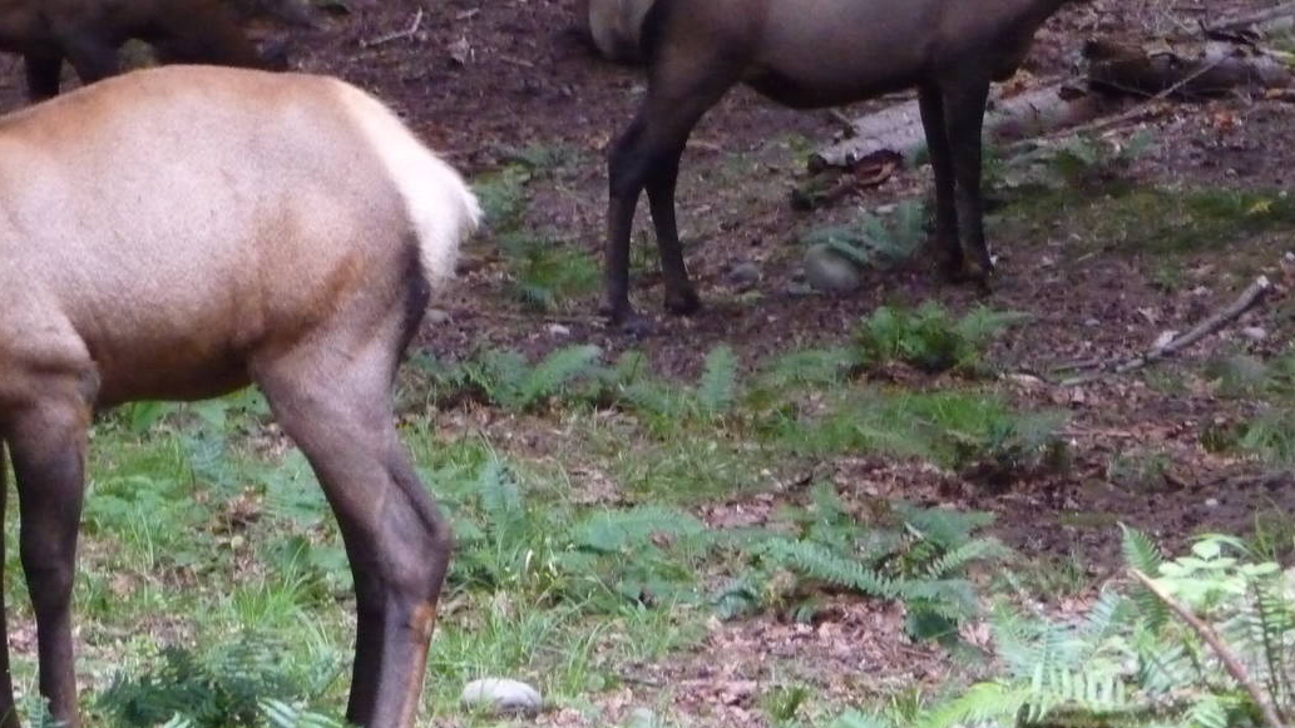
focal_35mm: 248
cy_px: 60
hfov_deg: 8.7
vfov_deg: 4.9
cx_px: 537
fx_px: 8516
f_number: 4.8
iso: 800
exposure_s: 1/60
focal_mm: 25.2
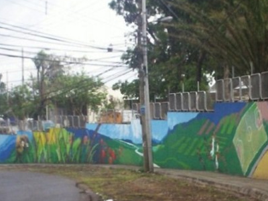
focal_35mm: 105
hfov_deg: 18.6
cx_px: 194
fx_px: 813
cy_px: 123
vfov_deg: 14.1
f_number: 4.5
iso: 100
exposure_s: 1/186
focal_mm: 6
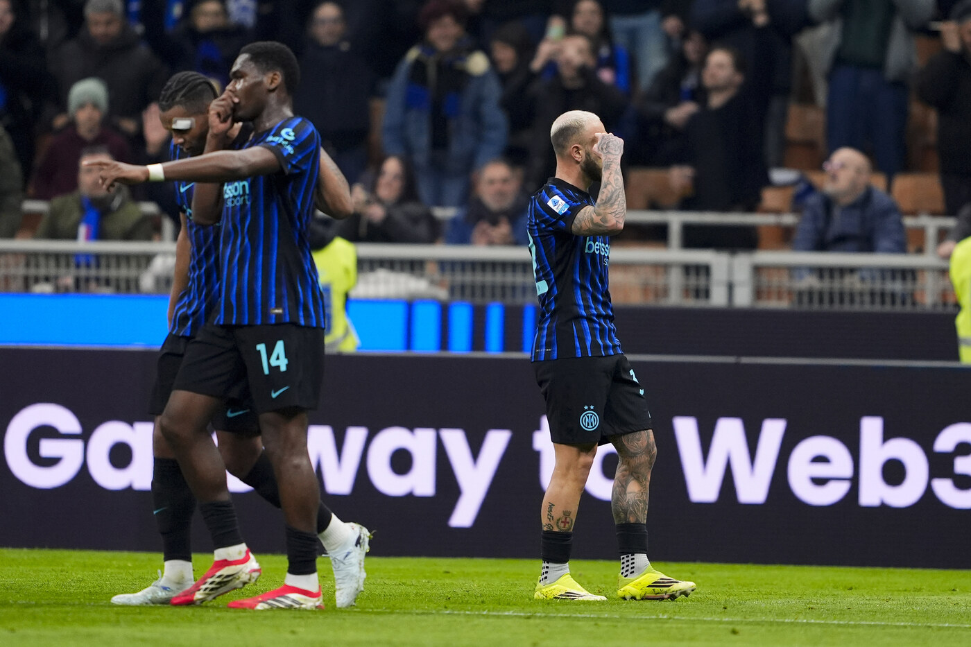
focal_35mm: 400
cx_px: 486
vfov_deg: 3.4
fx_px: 10787
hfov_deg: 5.2
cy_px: 324
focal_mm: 400
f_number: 2.8
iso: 2000
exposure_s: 1/1600
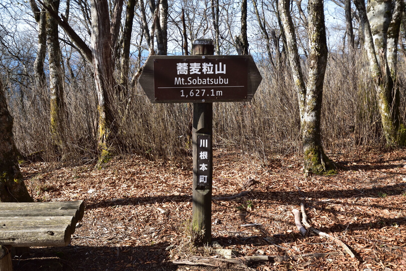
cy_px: 136
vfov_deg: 36.9
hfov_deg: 53.1
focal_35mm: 36
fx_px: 406
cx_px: 203
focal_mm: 24
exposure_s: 1/200
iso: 400
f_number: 10
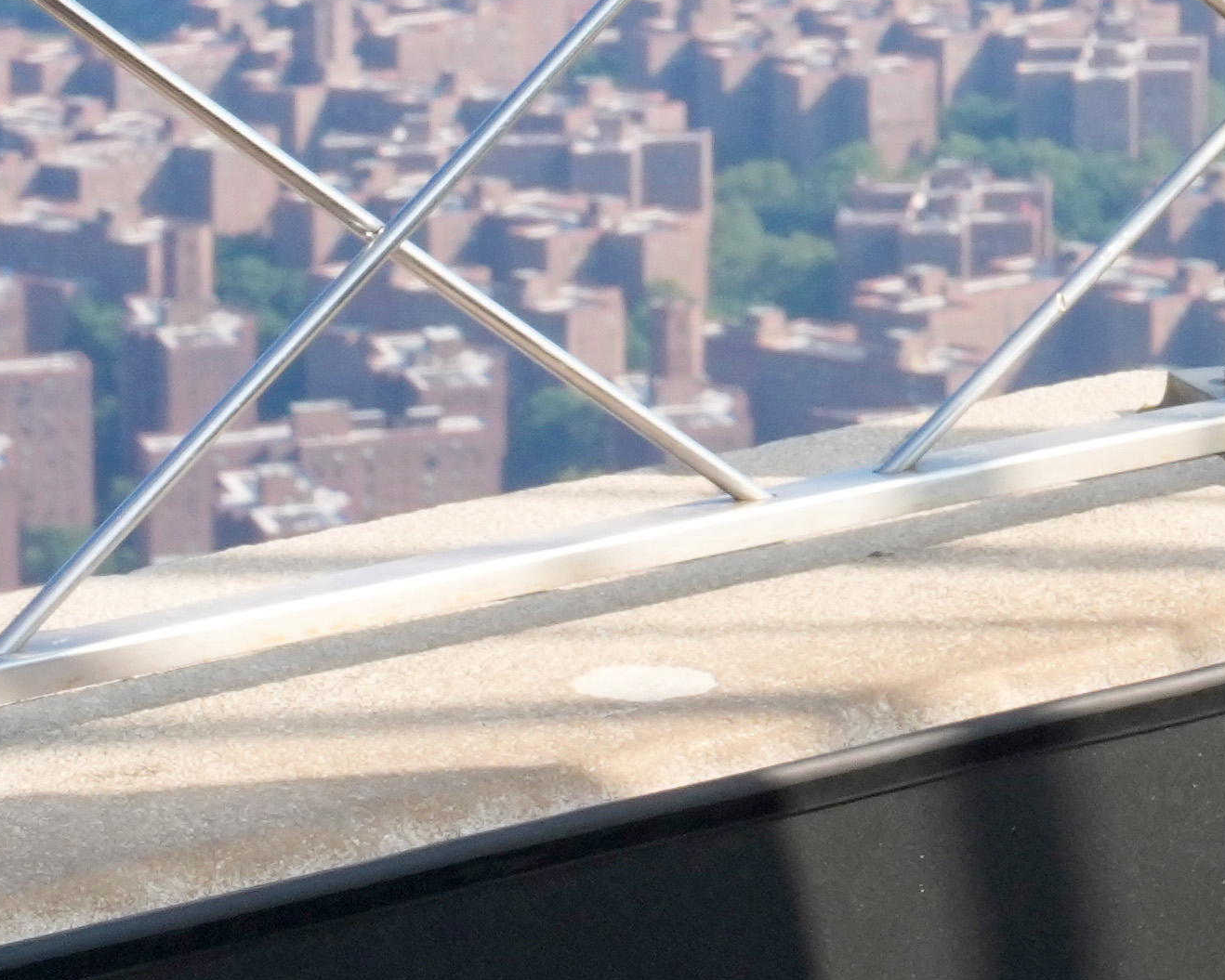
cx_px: 3408
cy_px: -579
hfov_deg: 7.2
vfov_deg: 6.2
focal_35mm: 246
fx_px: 8921
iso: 400
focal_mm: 40
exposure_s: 1/200
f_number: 14
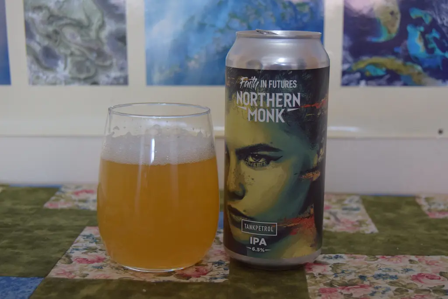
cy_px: 150
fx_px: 747
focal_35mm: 60
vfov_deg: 22.6
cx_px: 224
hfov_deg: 33.4
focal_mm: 40
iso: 800
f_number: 5
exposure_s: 1/60
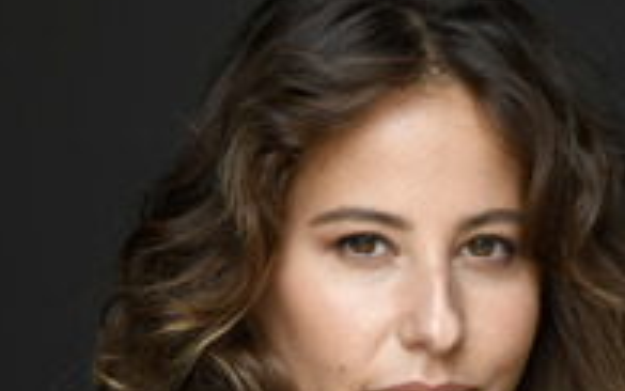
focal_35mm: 377
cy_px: 404
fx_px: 6423
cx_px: 431
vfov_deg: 3.5
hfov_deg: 5.6
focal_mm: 160
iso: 400
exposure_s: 1/320
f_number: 3.2
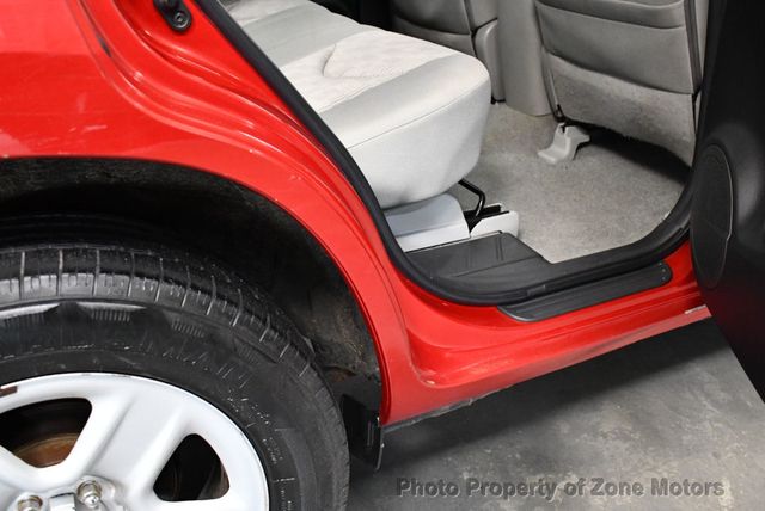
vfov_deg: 36.9
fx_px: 766
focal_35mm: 36
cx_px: 382
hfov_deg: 53.1
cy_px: 256
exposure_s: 1/80
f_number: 3.5
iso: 3200
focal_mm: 18
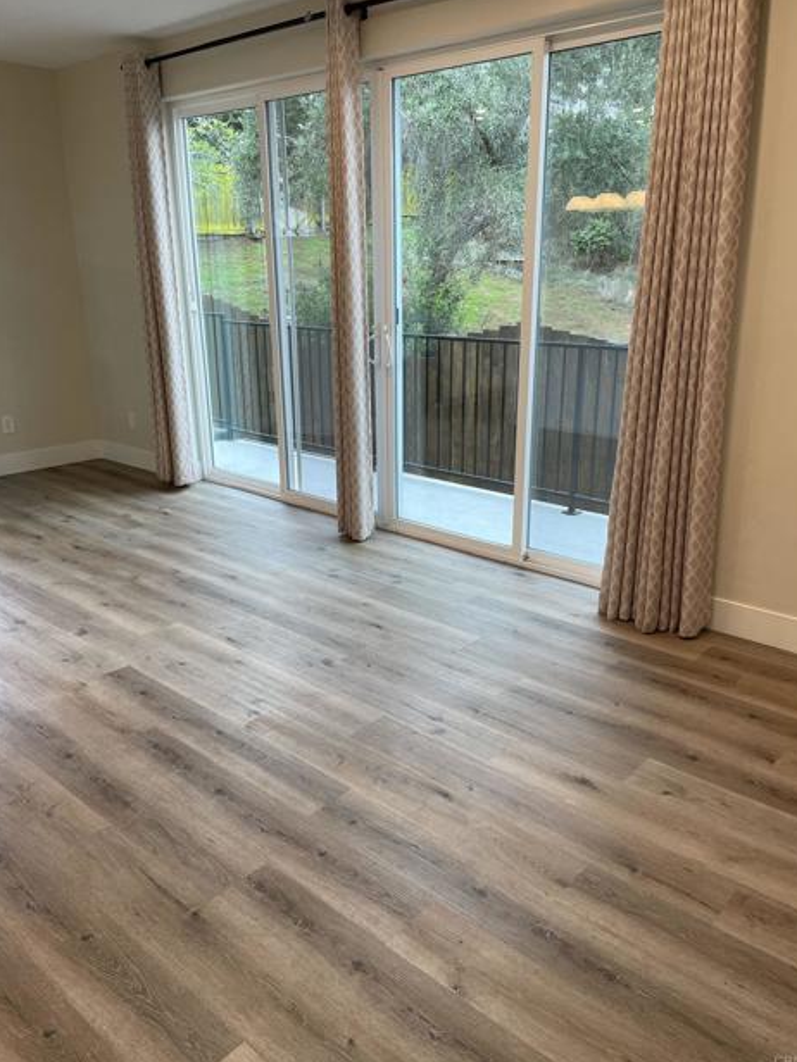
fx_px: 829
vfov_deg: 65.3
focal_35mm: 27
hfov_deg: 51.4
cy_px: 515
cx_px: 407
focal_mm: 4.2
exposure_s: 1/120
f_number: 1.6
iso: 100
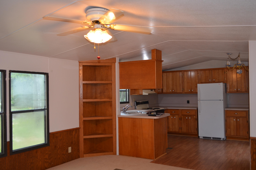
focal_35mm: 33
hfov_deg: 57.3
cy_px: 85
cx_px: 128
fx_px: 234
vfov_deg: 39.8
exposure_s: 1/60
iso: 400
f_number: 4
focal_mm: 22
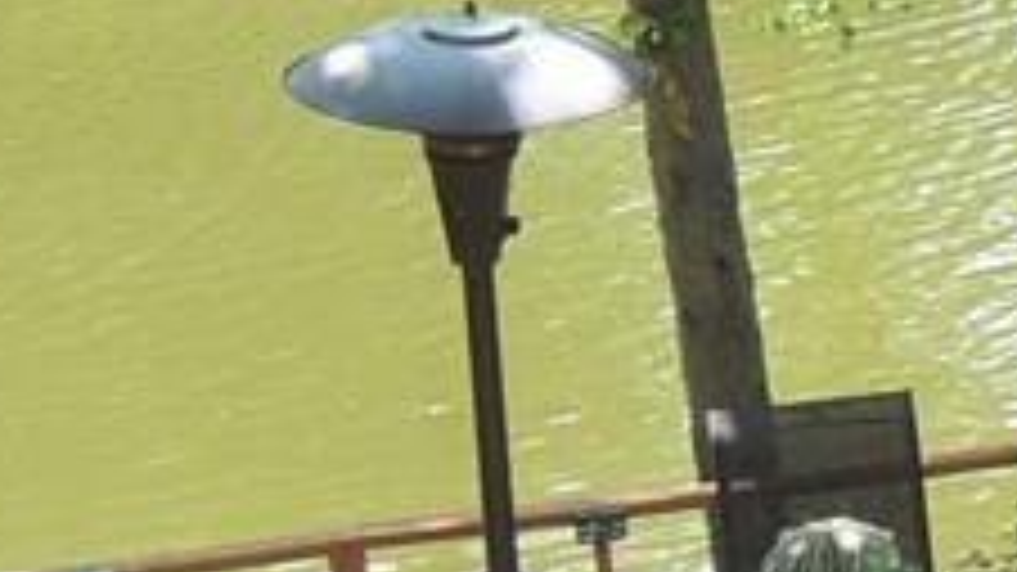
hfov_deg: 11.3
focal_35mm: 168
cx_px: 2164
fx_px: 4529
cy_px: -149
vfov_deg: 7.2
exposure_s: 1/125
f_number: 2.8
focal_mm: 6.3
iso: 80
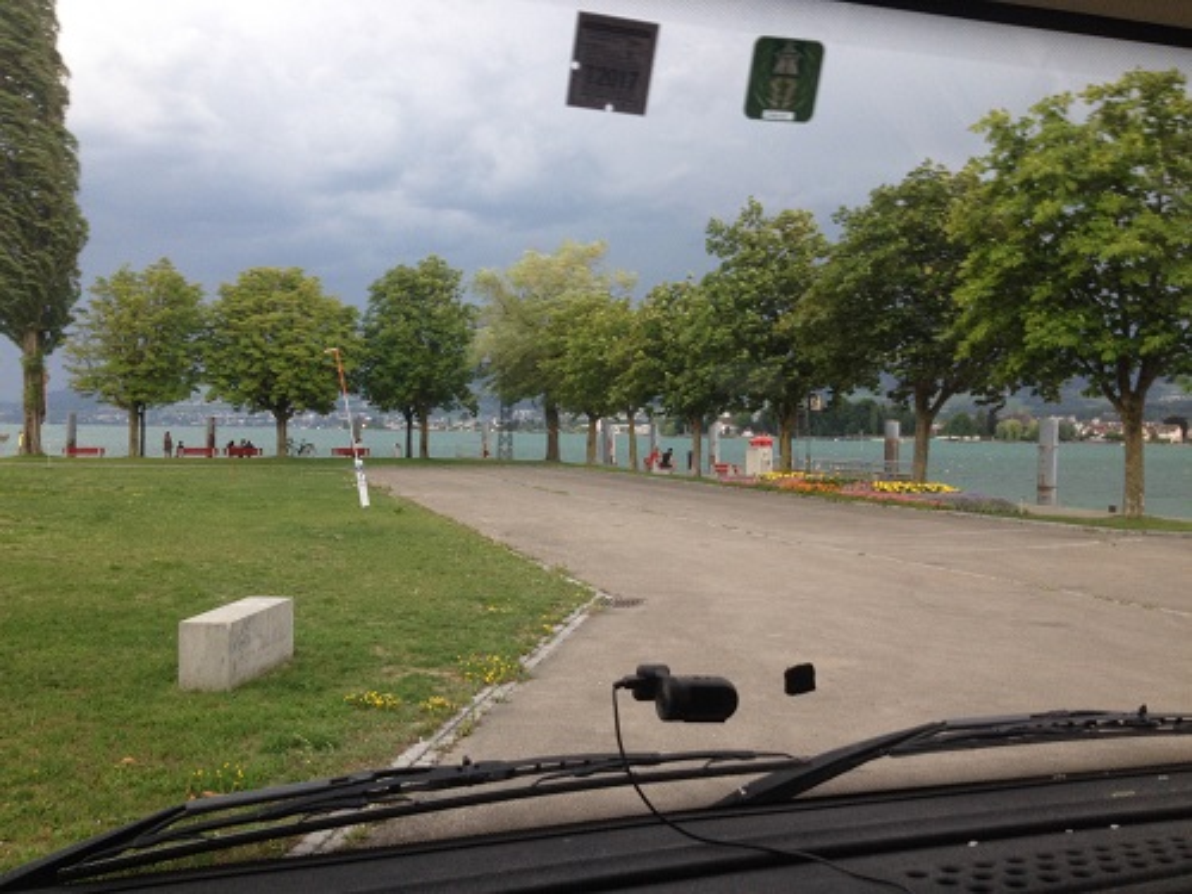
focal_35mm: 35
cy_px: 447
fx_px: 1205
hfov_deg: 52.6
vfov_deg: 40.7
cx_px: 596
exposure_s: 1/20
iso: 64
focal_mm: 4.28
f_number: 2.4
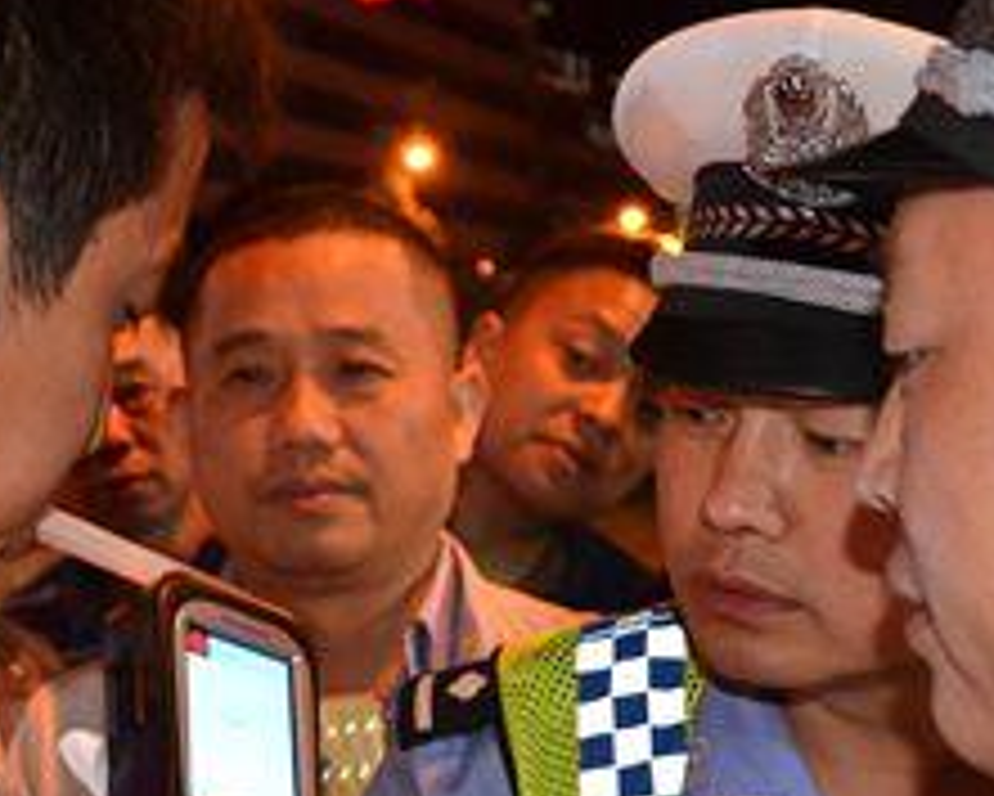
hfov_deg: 24.6
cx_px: 306
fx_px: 2266
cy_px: 409
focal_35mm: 77
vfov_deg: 19.9
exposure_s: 1/60
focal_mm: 22
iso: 1600
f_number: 3.8
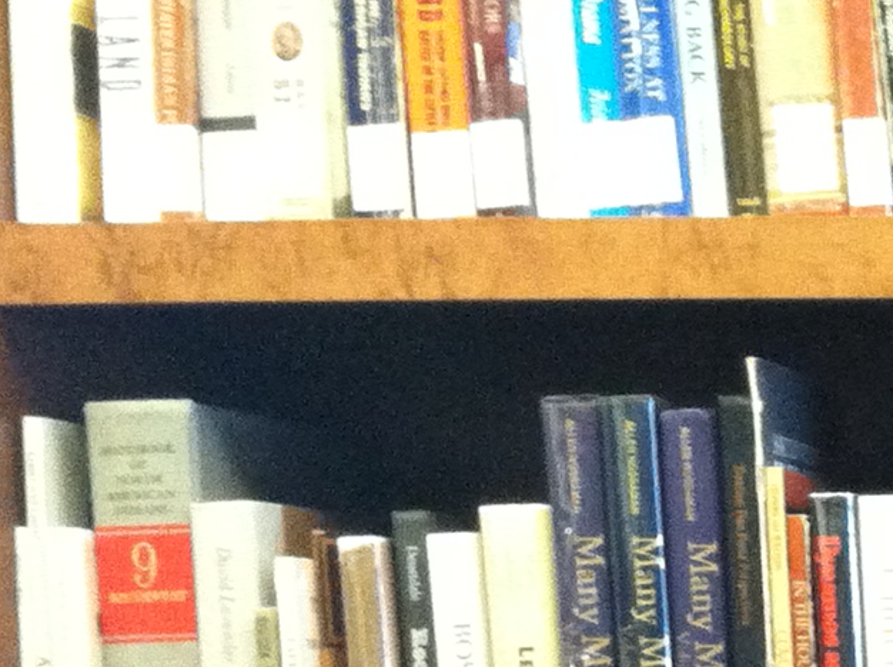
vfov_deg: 10.0
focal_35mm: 145
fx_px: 3733
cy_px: 901
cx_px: 1638
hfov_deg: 12.4
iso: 400
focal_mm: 3.85
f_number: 2.8
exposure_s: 1/15
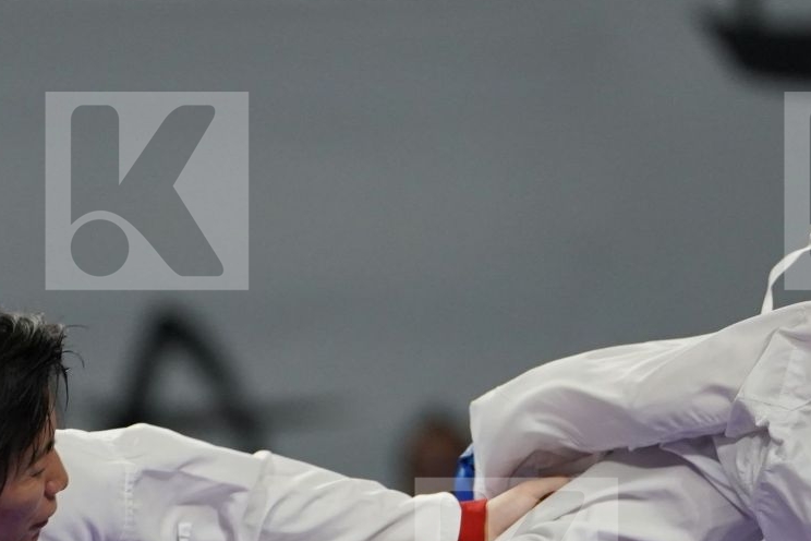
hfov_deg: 2.8
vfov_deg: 1.9
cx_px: 147
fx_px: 16354
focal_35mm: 726
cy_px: 577
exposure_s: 1/1000
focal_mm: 200
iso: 1250
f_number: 2.8
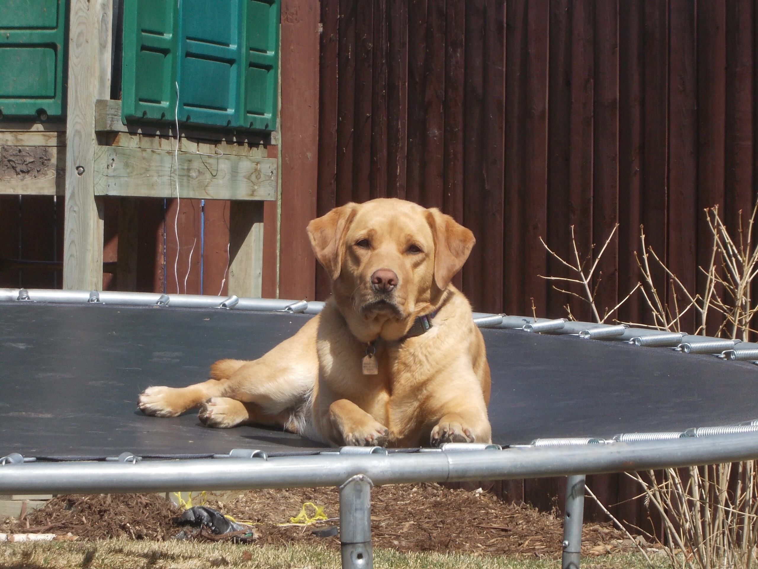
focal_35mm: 140
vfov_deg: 10.6
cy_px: 284
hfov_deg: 14.1
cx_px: 379
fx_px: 3066
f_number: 6.8
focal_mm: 20
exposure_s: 1/250
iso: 80
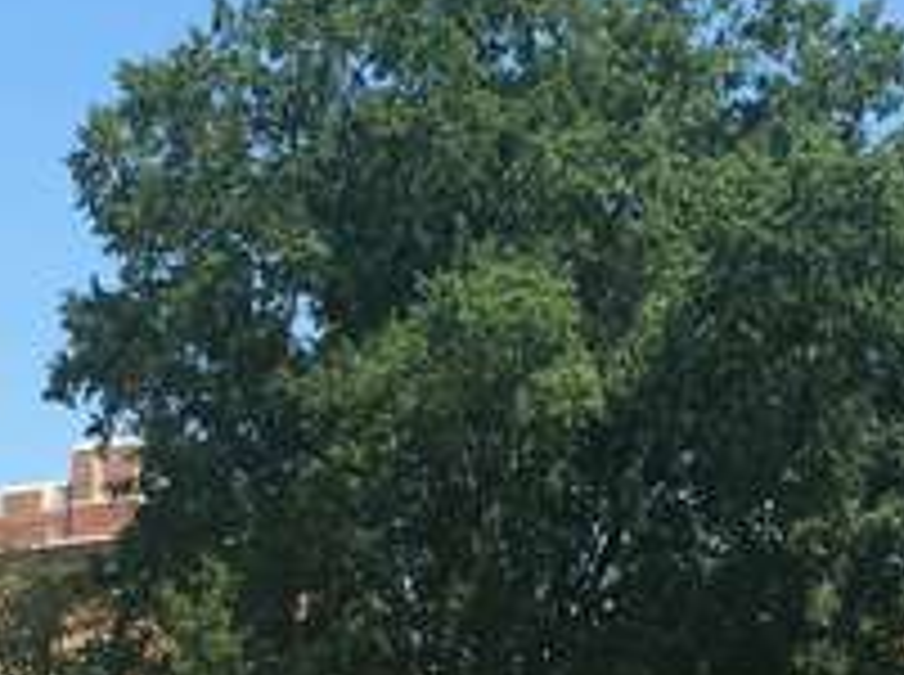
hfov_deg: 17.8
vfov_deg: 13.2
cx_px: 499
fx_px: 2894
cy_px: 518
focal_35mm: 111
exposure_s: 1/927
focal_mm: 4.15
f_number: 2.2
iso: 25
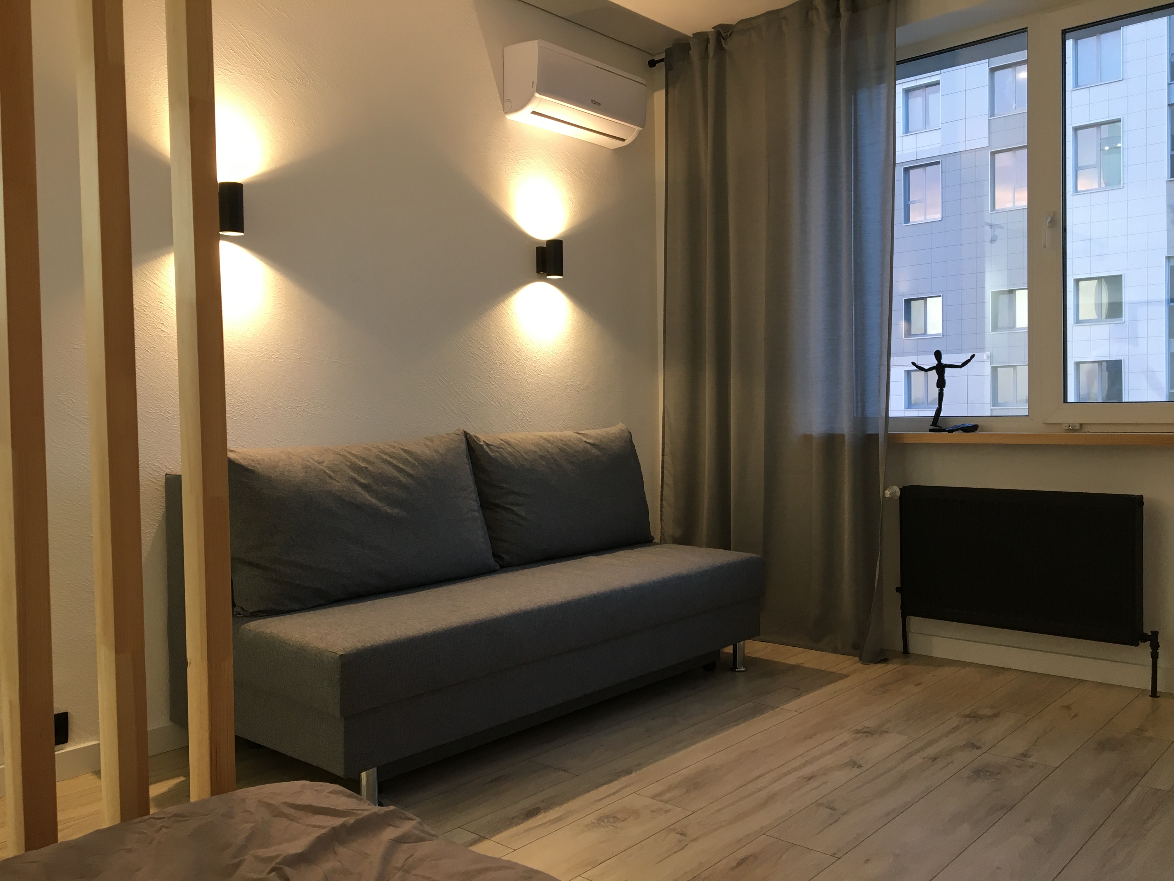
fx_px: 984
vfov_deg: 48.2
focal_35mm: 29
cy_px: 440
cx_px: 587
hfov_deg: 61.7
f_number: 2.2
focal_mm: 4.15
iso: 64
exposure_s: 1/33
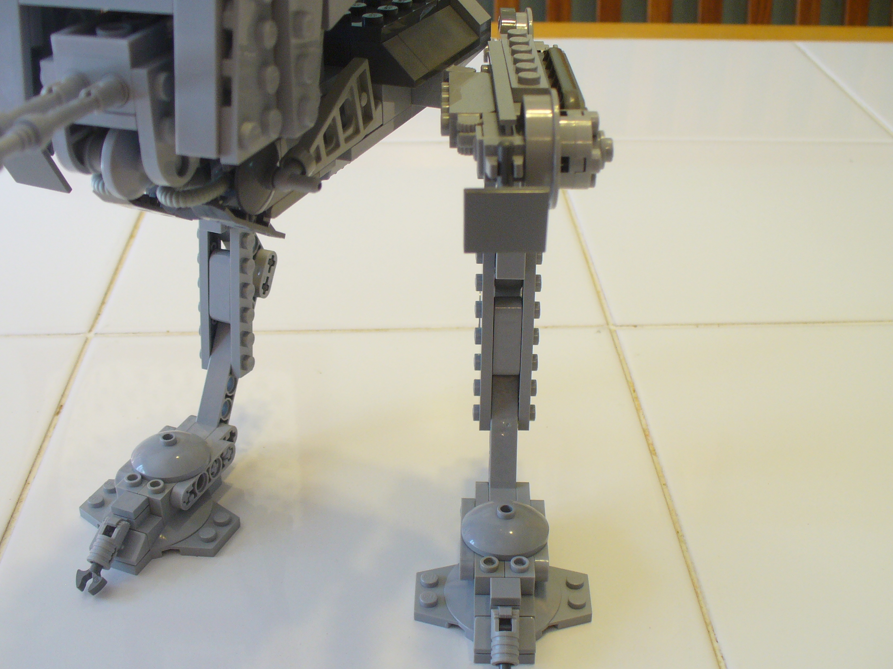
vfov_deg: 33.6
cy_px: 337
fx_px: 1109
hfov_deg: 43.8
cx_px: 462
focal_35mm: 43
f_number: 2.8
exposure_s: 1/30
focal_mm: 6.1
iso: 100
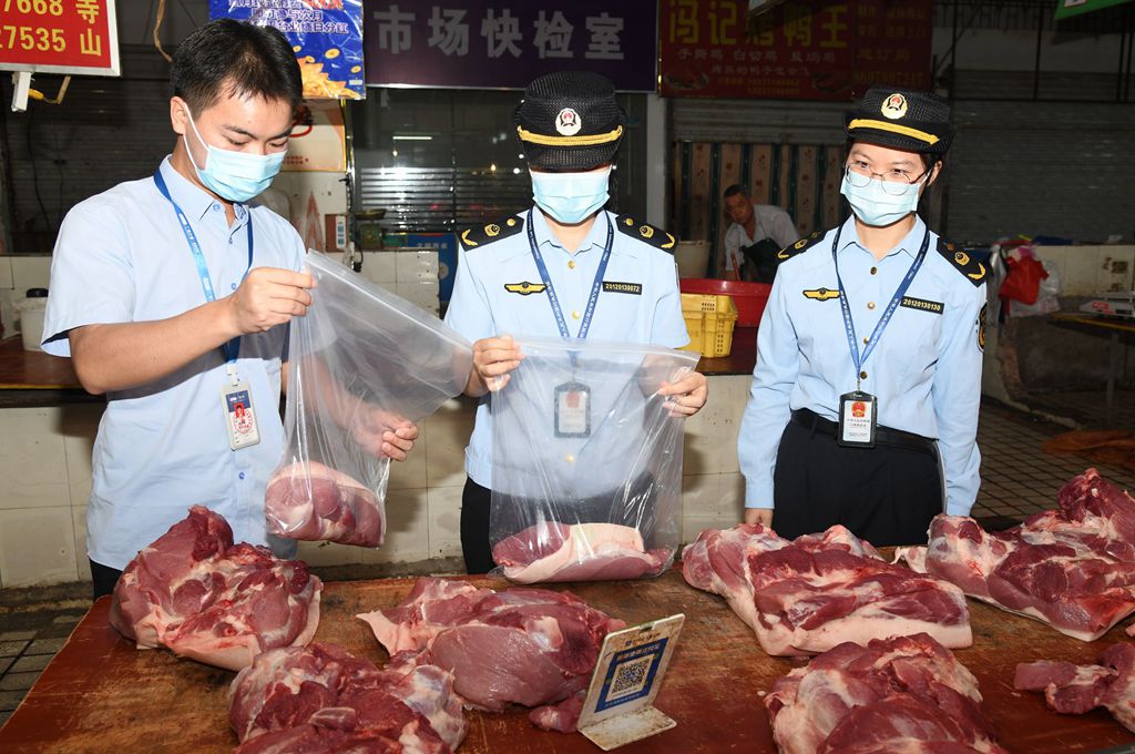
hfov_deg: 62.0
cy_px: 377
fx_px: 945
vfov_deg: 43.5
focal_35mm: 30
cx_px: 568
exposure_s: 1/60
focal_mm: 30
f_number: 6.3
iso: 640
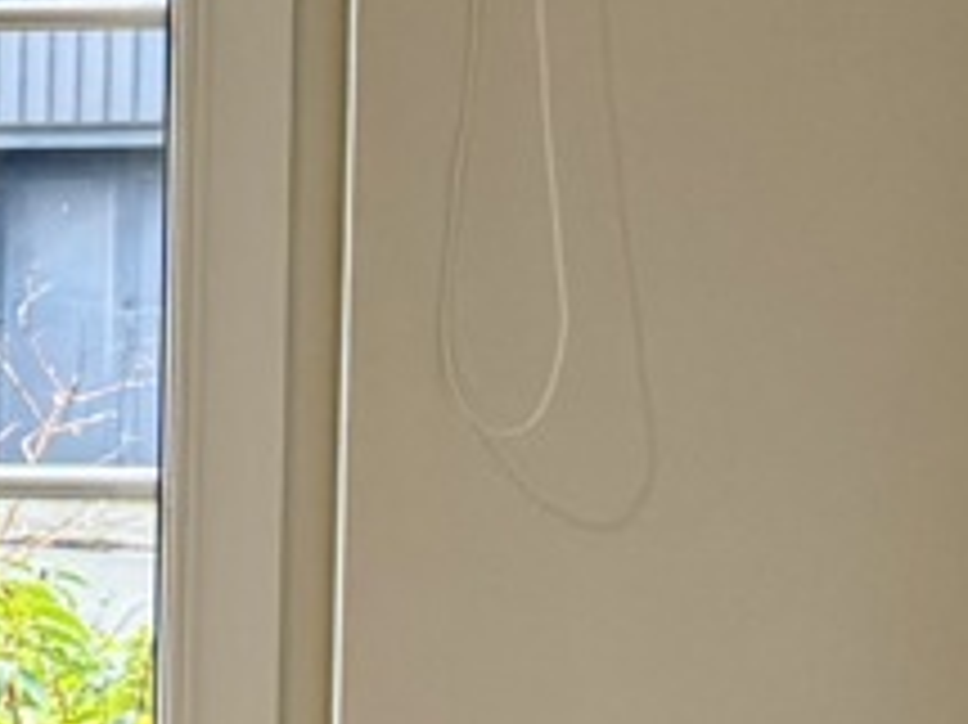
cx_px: -2080
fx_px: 5003
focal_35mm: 179
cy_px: 481
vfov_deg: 8.3
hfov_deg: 8.8
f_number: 1.78
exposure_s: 1/100
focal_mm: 6.76
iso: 125
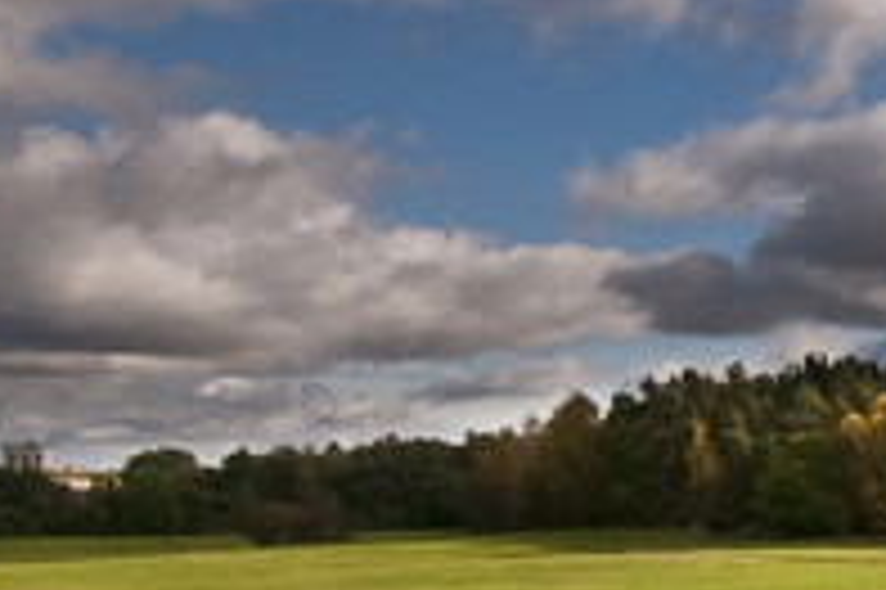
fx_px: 1795
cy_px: 378
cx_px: 1453
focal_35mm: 73
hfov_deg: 21.5
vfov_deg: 18.6
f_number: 11
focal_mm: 10
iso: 250
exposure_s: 1/320
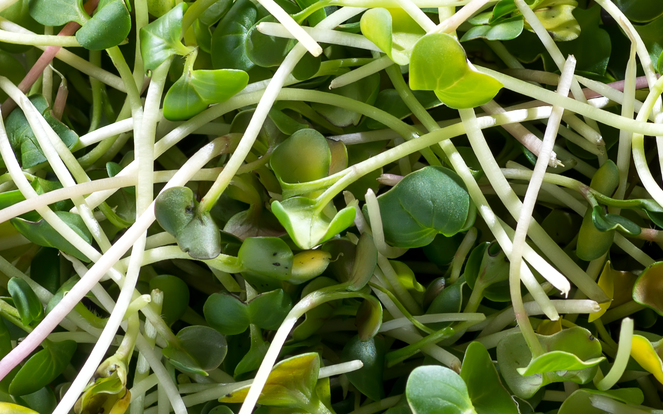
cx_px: 583
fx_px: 4192
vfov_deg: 5.7
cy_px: 215
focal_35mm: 232
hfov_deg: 9.0
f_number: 13
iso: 100
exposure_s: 1/60
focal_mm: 100
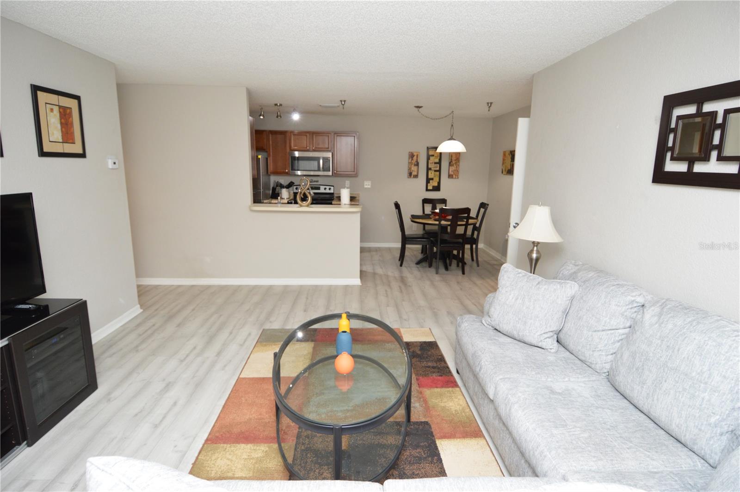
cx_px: 370
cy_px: 246
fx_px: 370
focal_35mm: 18
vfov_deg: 67.3
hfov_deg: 90.1
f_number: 4
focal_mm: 12
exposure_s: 1/60
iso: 560
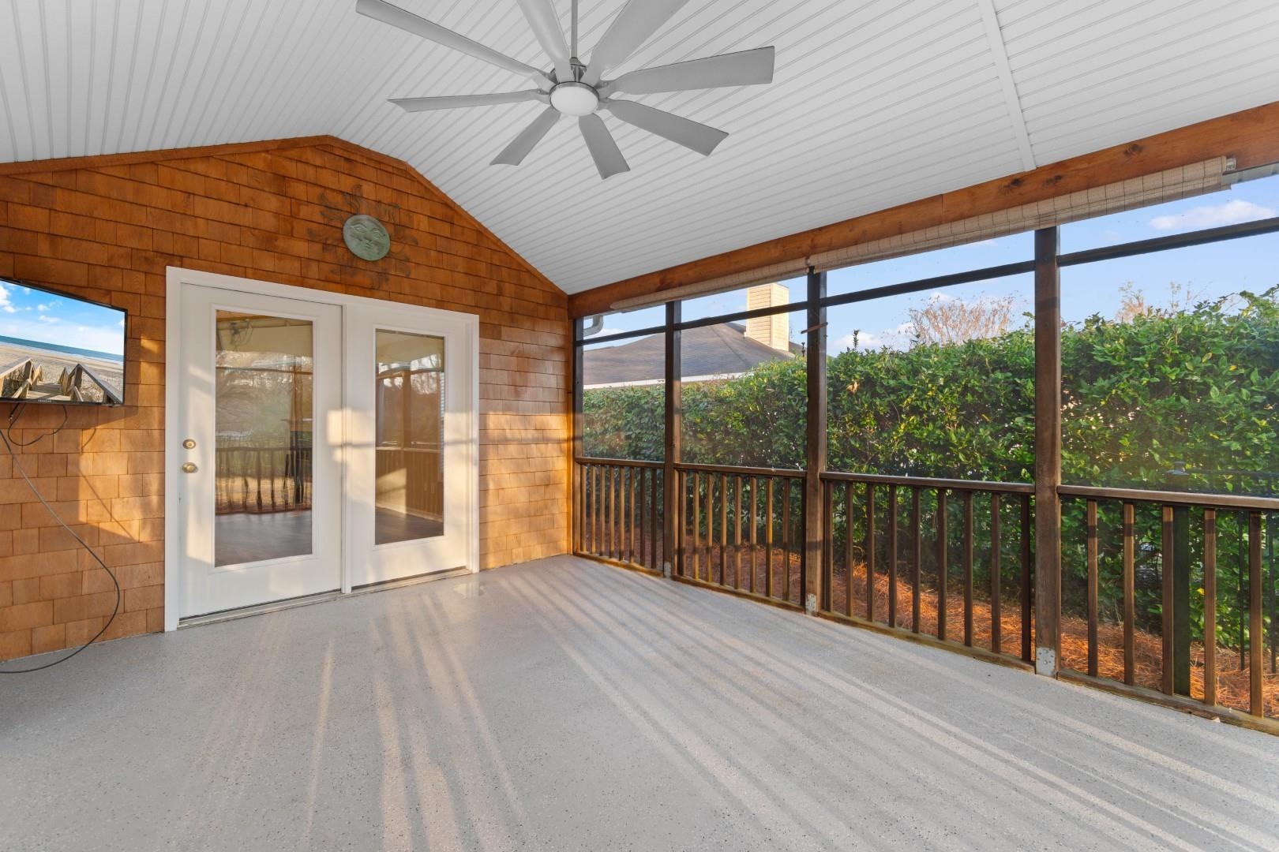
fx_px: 533
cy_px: 426
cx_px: 640
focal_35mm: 15
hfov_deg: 100.4
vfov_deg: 77.3
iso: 100
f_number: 4.5
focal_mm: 10
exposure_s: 1/13
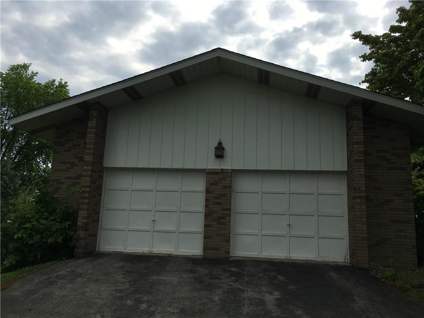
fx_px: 355
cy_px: 159
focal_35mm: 29
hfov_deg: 61.7
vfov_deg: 48.2
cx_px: 212
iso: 25
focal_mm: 4.15
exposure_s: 1/1425
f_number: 2.2
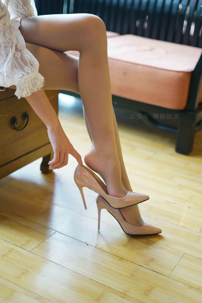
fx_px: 420
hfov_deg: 27.0
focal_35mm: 50
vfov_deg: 39.6
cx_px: 101
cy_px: 152
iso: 250
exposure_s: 1/200
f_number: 1.8
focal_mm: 50
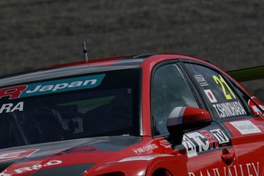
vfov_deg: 1.1
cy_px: 171
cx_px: 69
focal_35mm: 1234
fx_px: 9053
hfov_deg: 1.7
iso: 200
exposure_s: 1/800
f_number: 13
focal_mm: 588
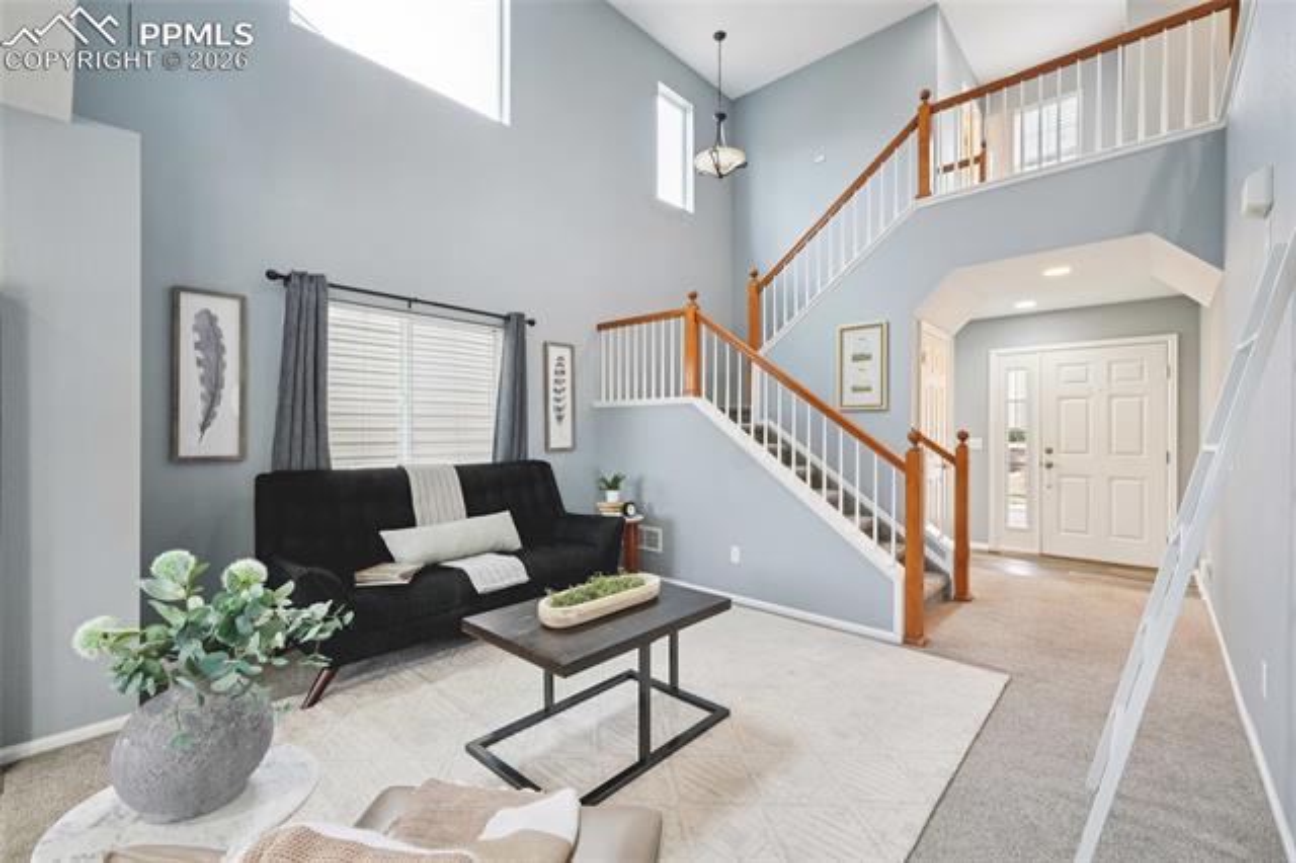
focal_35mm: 15
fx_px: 540
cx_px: 648
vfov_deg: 77.3
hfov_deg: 100.4
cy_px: 432
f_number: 8
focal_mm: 10
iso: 800
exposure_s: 1/5
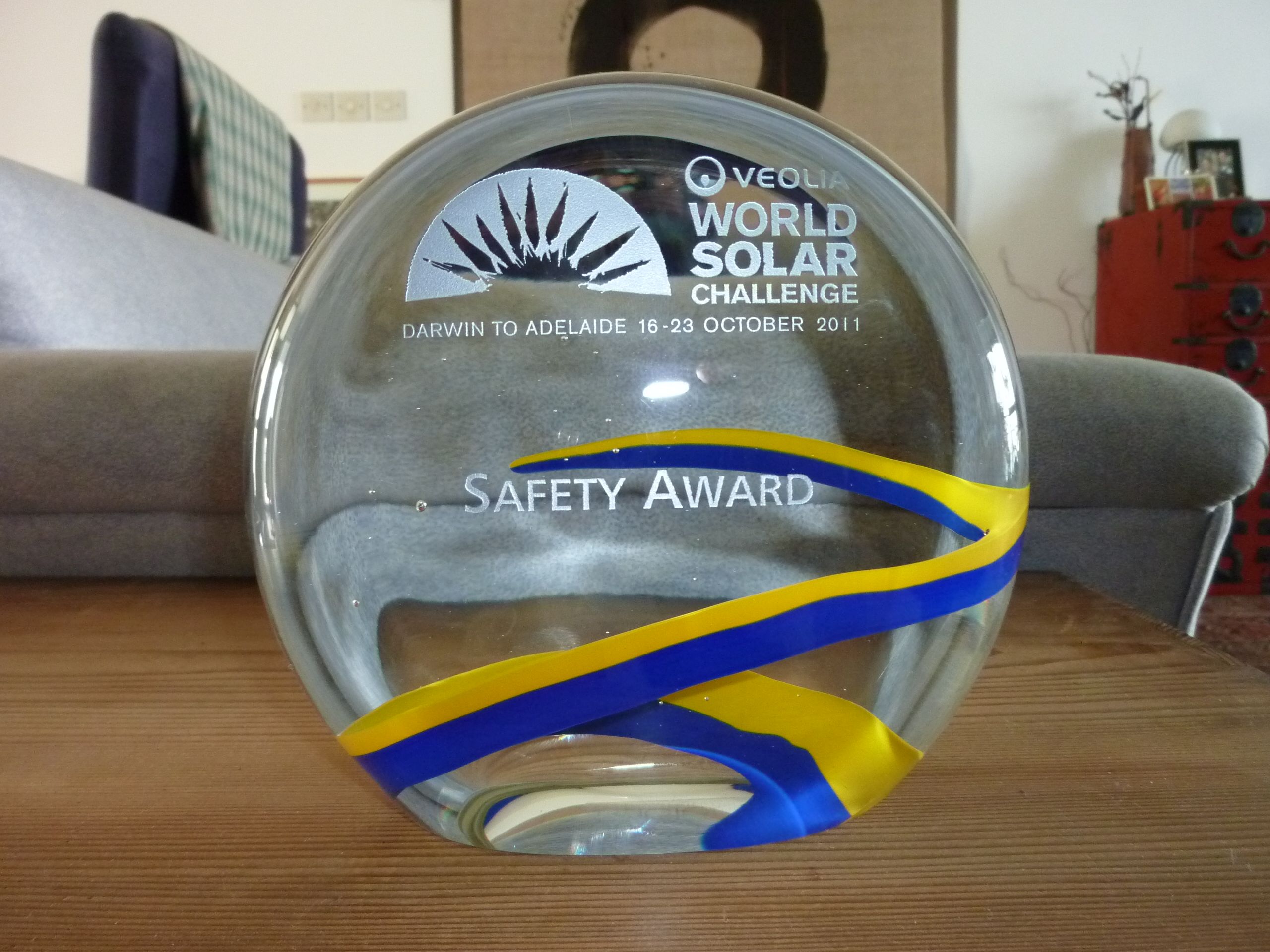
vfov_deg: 54.9
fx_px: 917
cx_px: 635
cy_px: 476
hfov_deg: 69.4
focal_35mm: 25
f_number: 3.3
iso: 320
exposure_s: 1/30
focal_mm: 4.5
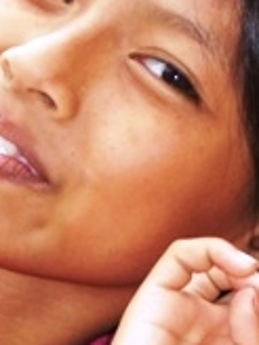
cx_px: 446
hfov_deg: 3.1
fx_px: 4747
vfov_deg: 4.1
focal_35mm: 476
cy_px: 531
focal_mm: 55
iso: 125
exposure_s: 1/100
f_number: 4
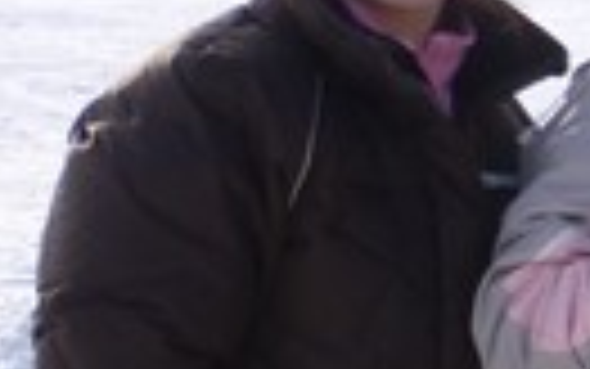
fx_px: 3877
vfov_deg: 5.4
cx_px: 1973
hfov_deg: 7.3
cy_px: 549
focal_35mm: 241
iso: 80
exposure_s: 1/250
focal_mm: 5.2
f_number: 3.3
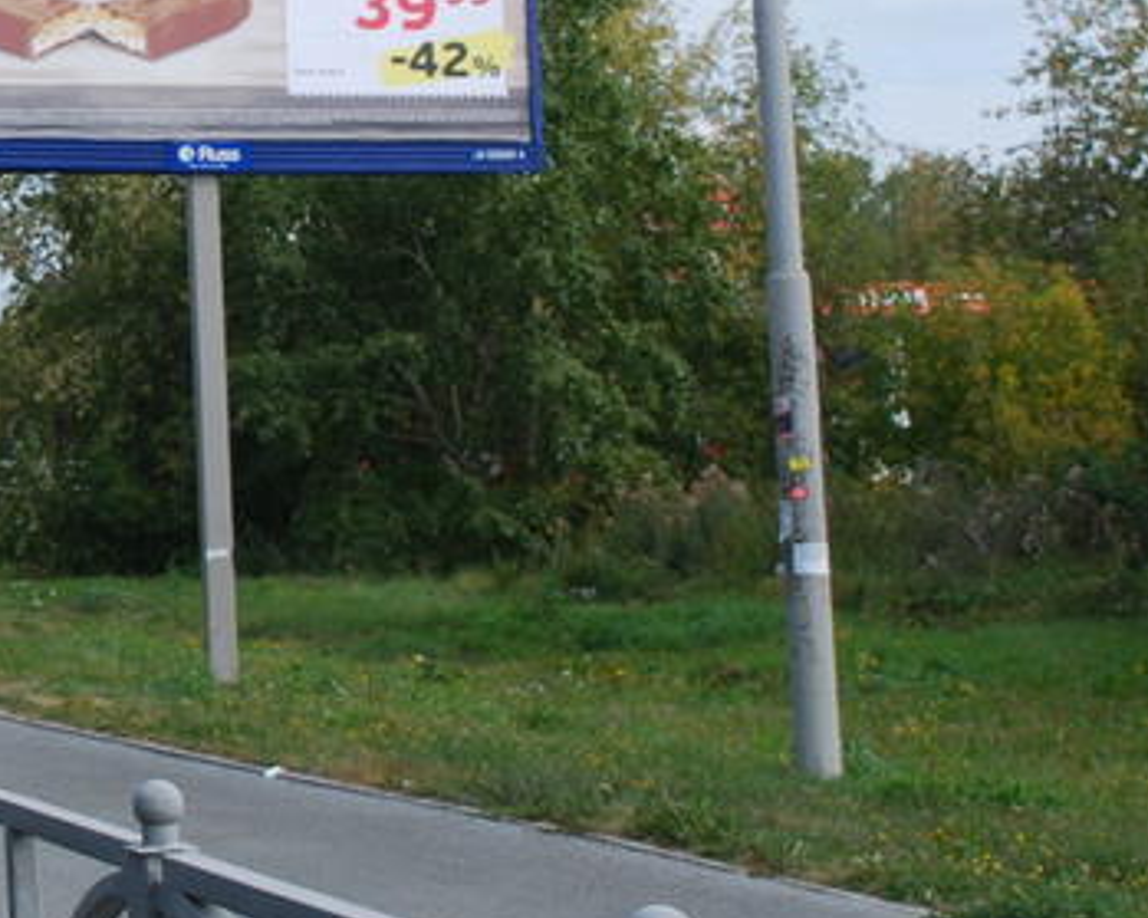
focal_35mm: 103
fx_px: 3499
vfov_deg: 14.8
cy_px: 122
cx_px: -240
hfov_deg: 17.7
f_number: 7.1
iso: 100
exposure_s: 1/200
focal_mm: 26
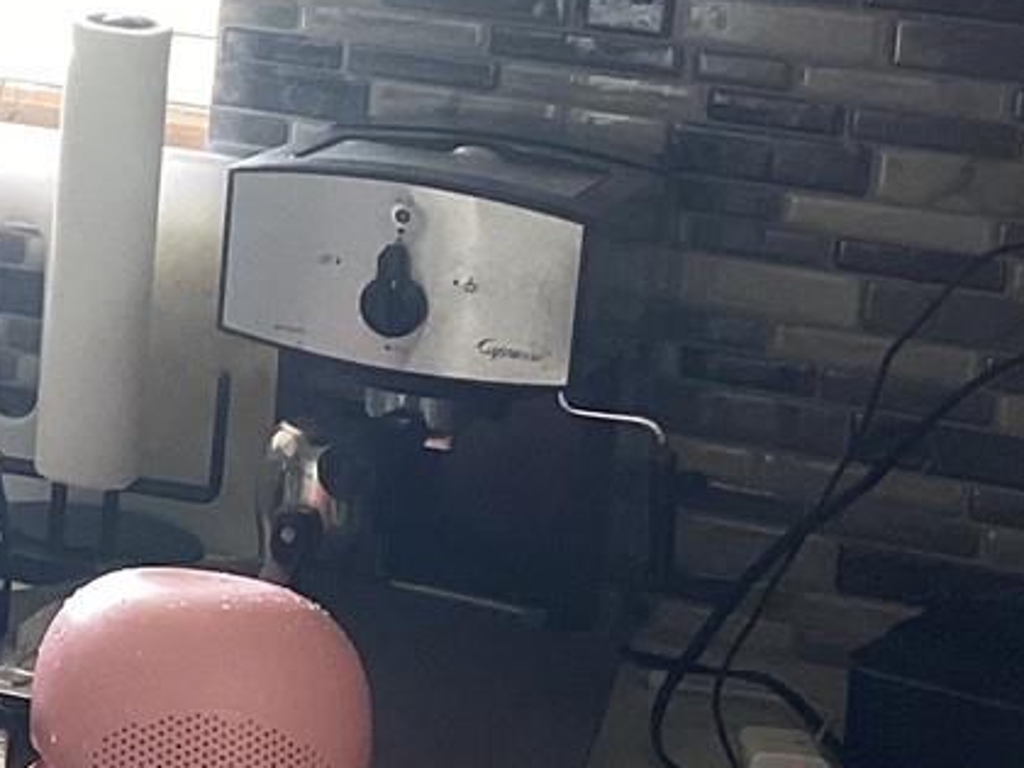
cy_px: -129
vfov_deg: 12.3
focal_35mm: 118
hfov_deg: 15.5
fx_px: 3491
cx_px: -483
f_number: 2.4
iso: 80
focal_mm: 3.3
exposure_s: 1/50
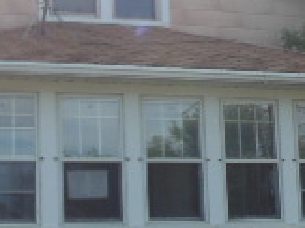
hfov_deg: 19.9
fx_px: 863
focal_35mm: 98
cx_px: 238
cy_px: 129
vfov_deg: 15.1
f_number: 3.2
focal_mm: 4.5
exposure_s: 1/800
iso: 125
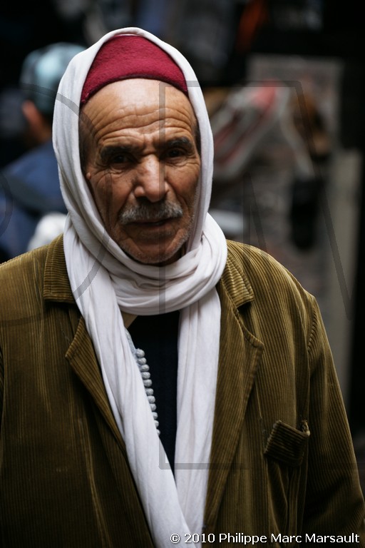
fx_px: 3194
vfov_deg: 9.8
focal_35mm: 210
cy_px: 274
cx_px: 182
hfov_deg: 6.5
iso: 320
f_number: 5.6
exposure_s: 1/160
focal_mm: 210
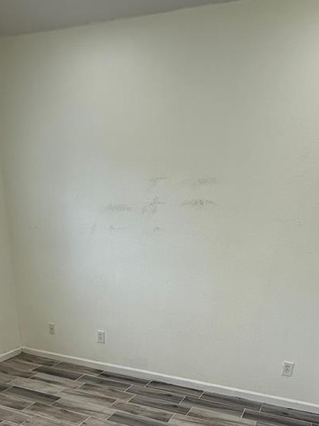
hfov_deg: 45.4
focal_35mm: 31
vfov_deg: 51.2
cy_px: 387
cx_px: 155
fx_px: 381
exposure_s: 1/120
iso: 125
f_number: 2.2
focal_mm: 2.22
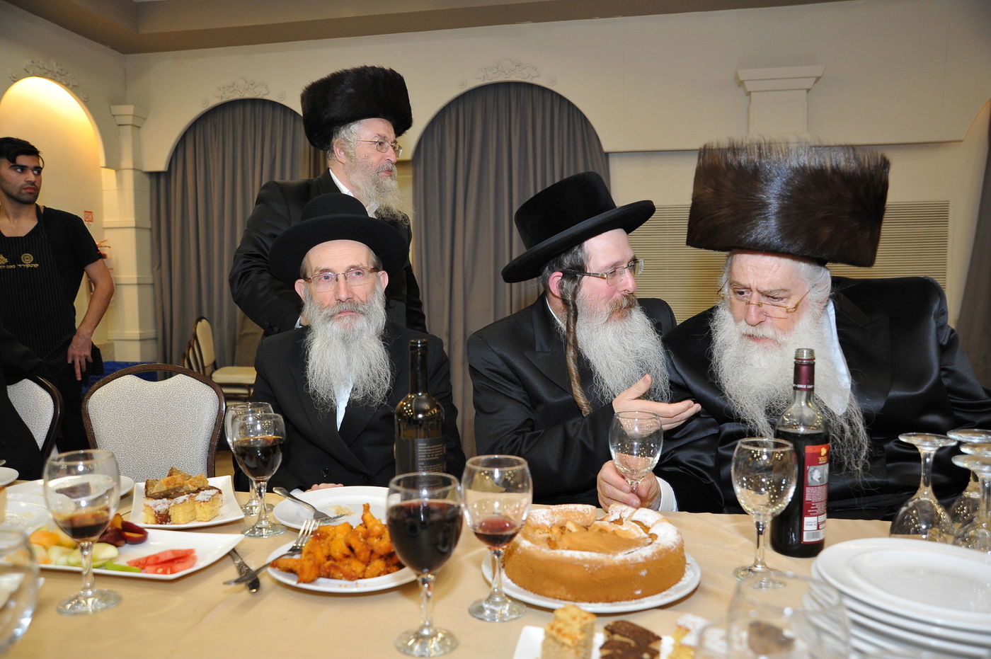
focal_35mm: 30
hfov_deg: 62.0
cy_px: 330
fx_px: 825
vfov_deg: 43.5
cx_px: 496
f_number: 4
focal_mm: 30
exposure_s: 1/100
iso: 1600
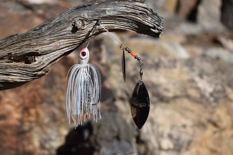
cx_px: 116
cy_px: 78
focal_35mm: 82
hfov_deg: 24.6
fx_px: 534
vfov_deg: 16.6
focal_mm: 55
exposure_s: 1/800
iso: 100
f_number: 5.6
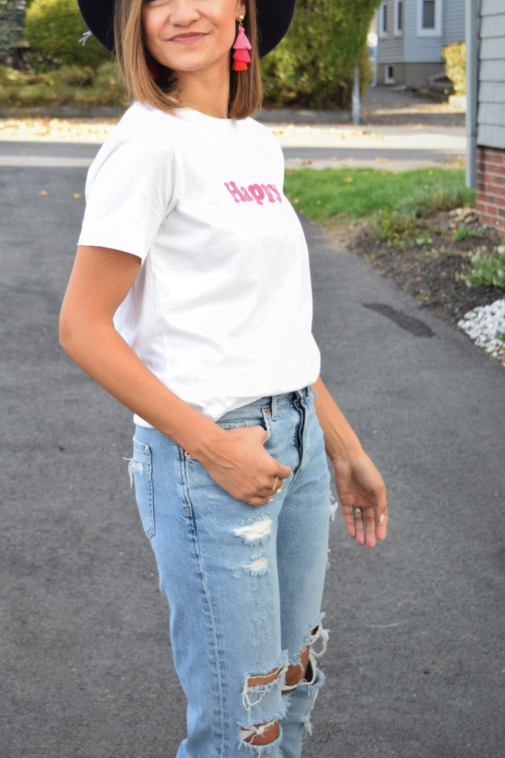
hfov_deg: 20.0
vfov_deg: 29.5
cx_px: 172
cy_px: 275
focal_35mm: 68
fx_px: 1431
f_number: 4.5
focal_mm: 34
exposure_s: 1/250
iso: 400
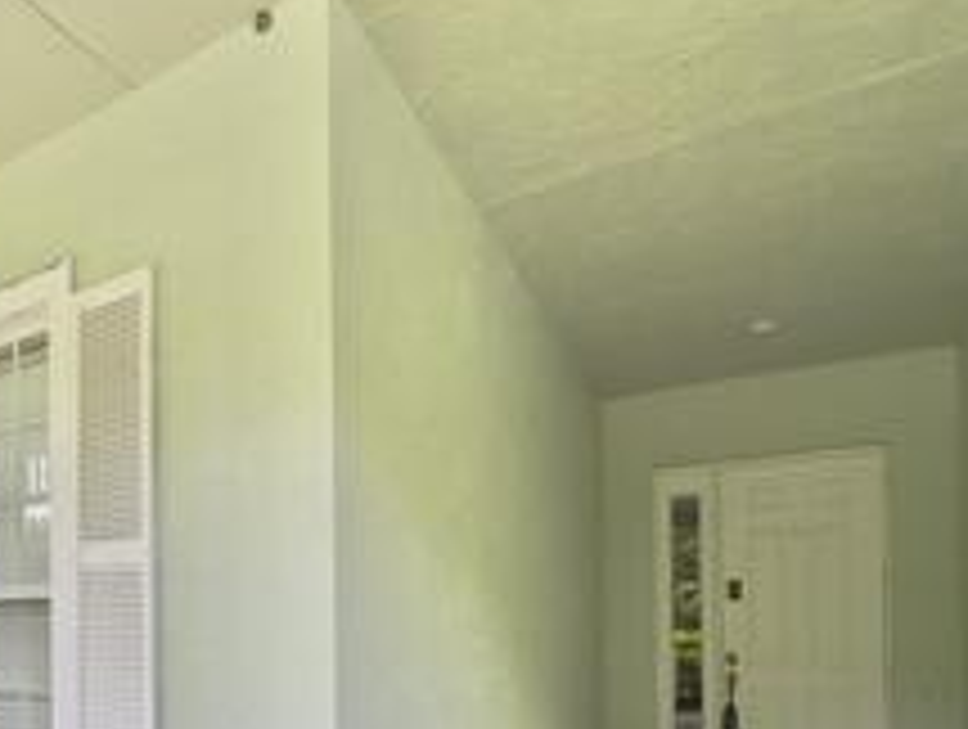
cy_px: 621
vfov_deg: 48.9
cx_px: 257
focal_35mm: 26
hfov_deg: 63.7
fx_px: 728
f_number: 2.2
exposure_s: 1/191
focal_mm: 2.22
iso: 40
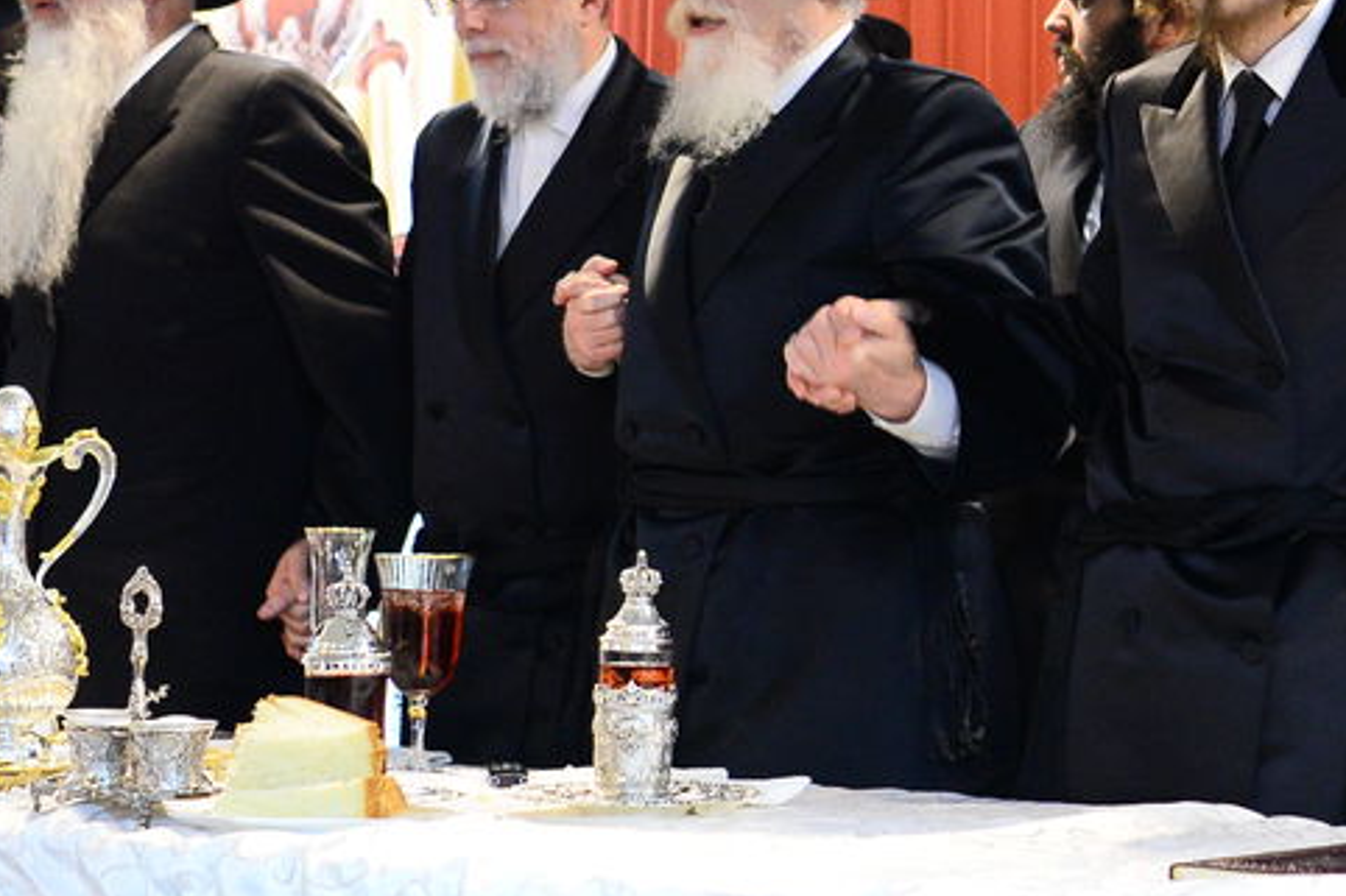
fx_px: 3476
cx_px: 1385
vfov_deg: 14.7
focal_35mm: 93
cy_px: 261
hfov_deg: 21.1
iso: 3200
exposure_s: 1/80
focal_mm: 32
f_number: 2.8
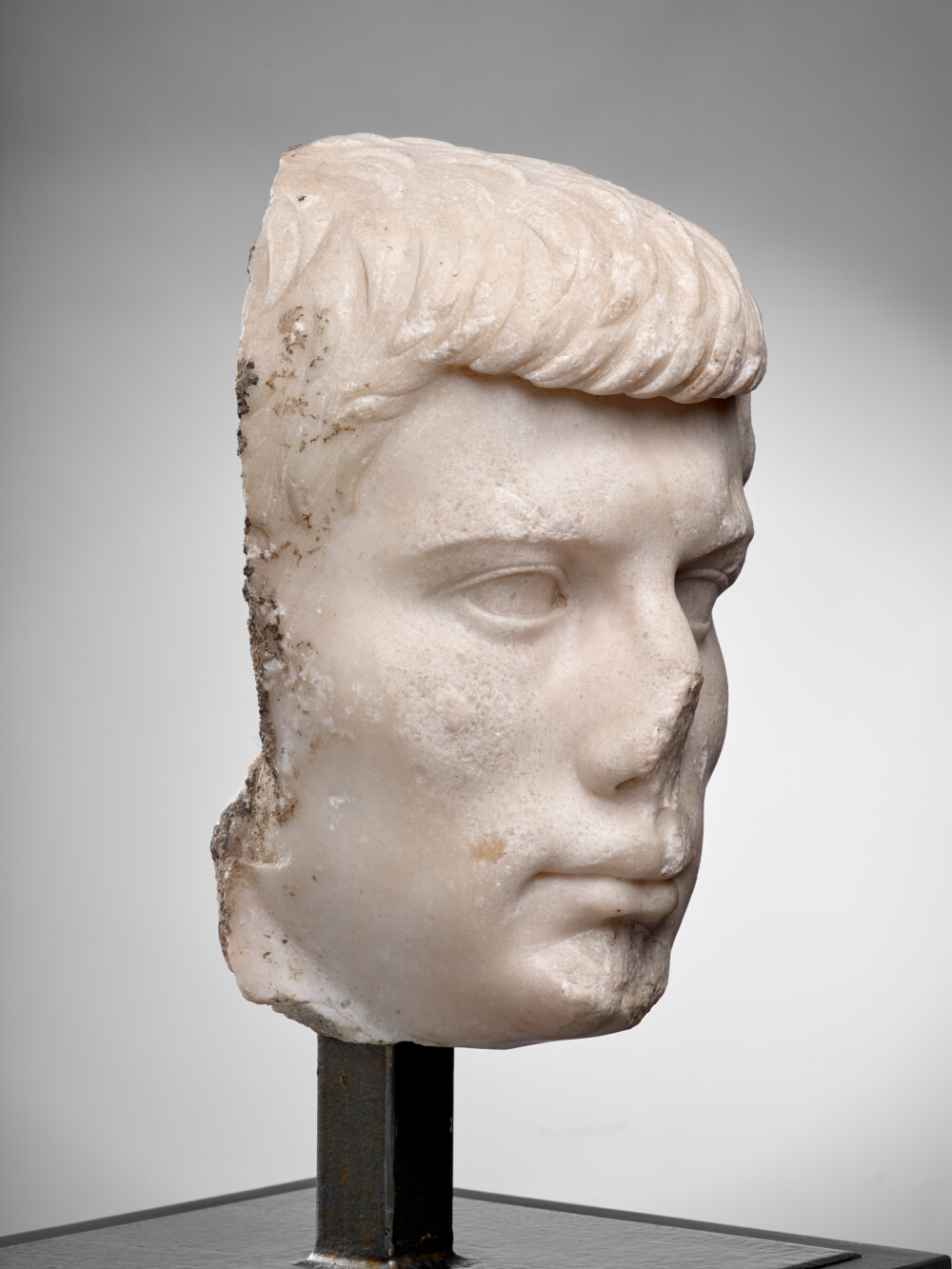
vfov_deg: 30.7
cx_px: 476
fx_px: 2310
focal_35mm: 63
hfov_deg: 23.3
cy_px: 634
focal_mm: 80
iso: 200
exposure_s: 1/125
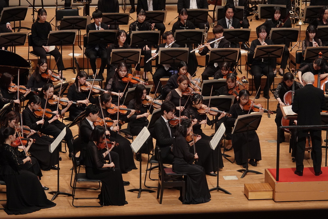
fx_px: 1950
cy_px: 110
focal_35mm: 214
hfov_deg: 9.6
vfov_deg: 6.4
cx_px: 164
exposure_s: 1/200
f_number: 4
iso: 800
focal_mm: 78.39
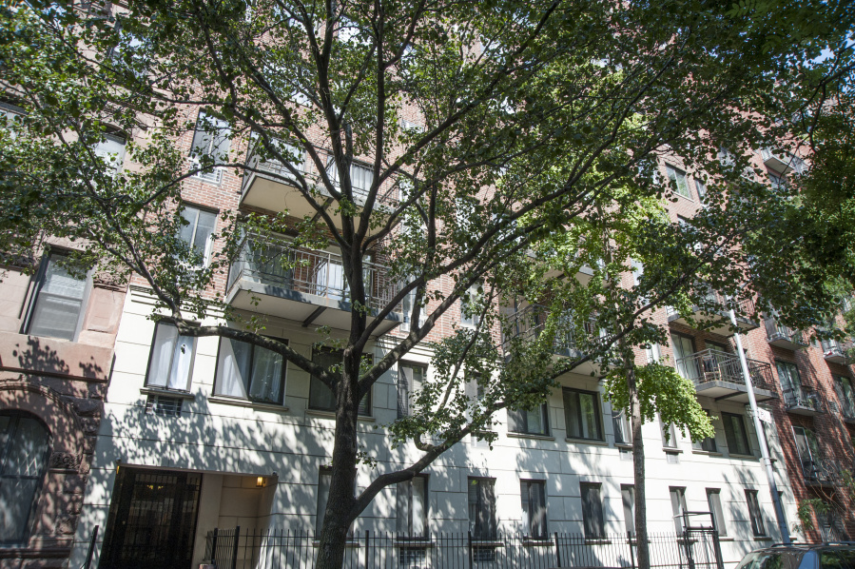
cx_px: 428
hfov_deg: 73.8
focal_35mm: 24
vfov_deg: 53.1
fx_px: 570
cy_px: 284
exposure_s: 1/200
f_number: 11
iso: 400
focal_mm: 24
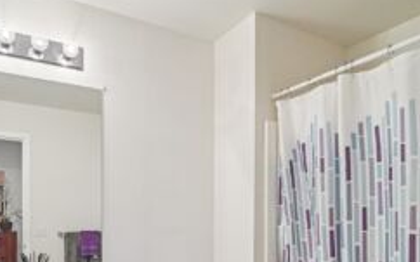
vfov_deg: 43.1
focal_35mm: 27
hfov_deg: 67.4
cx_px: 158
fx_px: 309
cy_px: 221
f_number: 8
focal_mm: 16
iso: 1600
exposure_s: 1/30
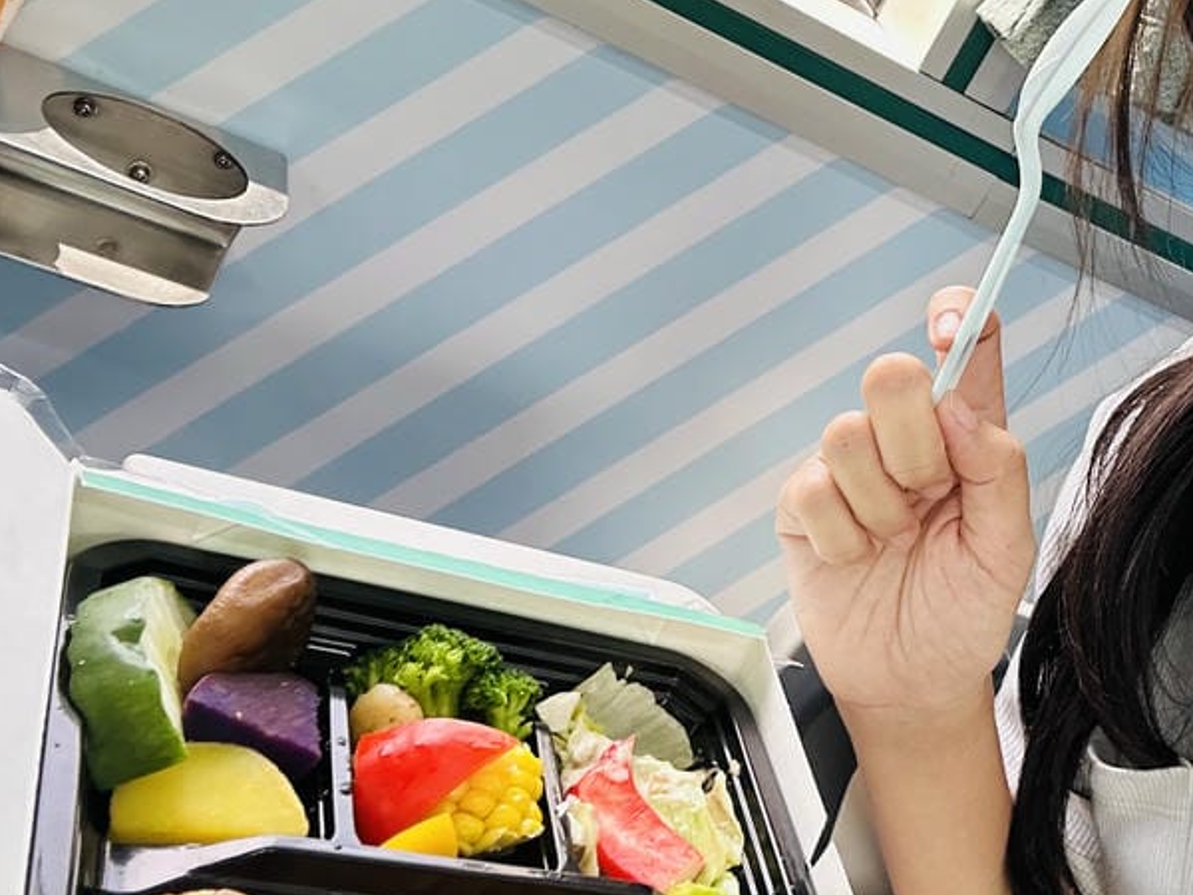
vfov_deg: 31.5
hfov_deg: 39.8
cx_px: 931
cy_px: 412
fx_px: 1585
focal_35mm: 46
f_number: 1.9
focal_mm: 2.69
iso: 125
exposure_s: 1/60
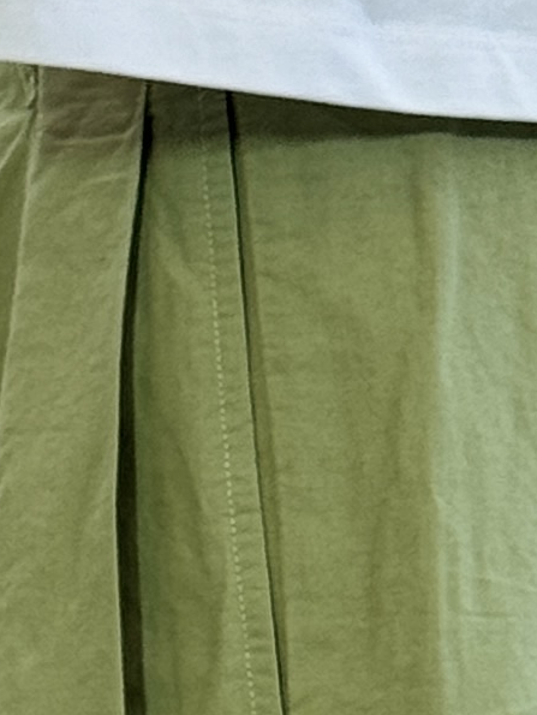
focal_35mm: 325
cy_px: 1909
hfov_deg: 4.6
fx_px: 6715
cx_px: 208
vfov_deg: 5.8
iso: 80
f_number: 1.78
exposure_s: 1/100
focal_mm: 6.76
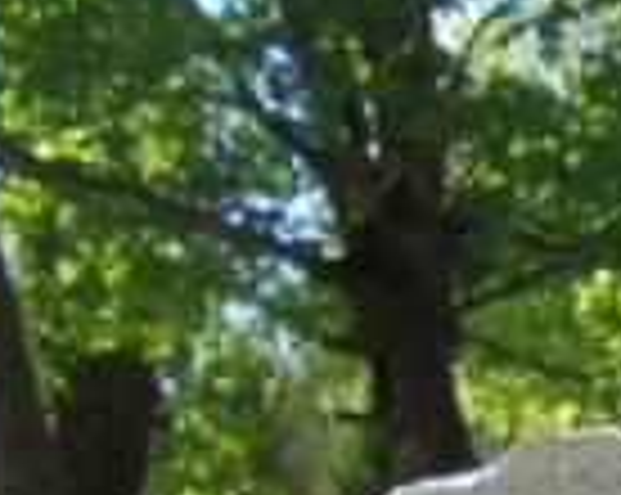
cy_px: 954
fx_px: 2166
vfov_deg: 11.8
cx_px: 1228
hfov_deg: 13.9
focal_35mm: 118
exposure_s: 1/400
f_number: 3.5
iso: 100
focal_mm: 4.6
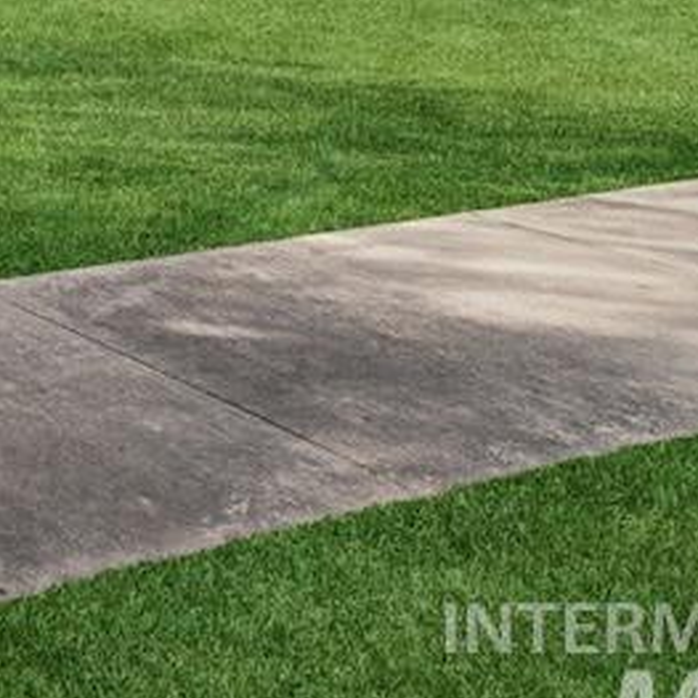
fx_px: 1490
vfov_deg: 23.2
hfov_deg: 18.7
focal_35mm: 65
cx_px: -642
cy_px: -228
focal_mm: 15.8
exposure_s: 1/250
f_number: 13
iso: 400
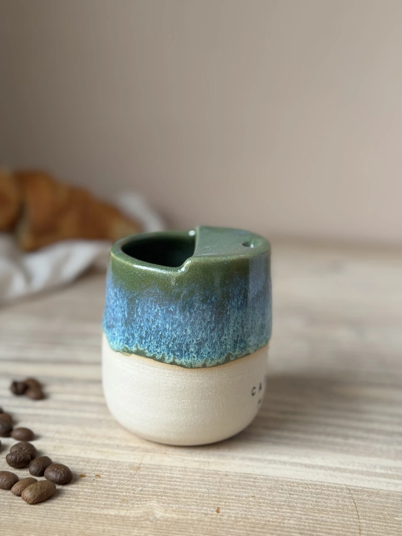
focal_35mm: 48
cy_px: 268
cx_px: 201
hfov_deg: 30.3
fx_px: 743
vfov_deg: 39.7
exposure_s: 1/112
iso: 100
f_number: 1.78
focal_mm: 6.76
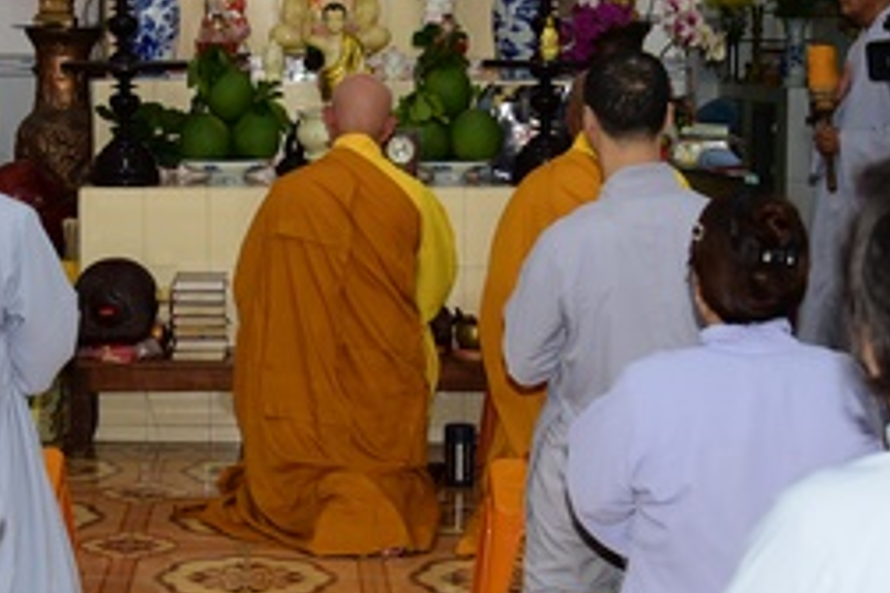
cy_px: 205
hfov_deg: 25.2
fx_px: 1978
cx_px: 268
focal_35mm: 80
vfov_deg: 17.0
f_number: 4
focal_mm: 31
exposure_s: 1/60
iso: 320
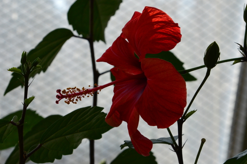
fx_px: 1330
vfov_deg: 7.1
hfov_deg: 10.6
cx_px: 110
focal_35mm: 194
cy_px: 77
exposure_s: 1/250
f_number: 16
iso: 560
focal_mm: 110
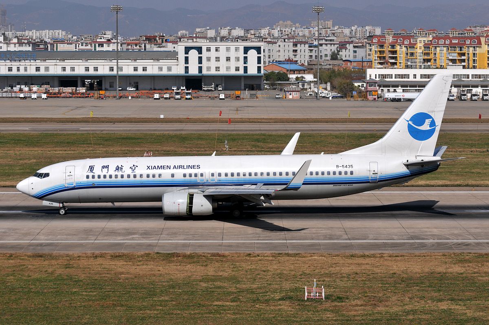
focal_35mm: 120
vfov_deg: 11.4
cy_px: 162
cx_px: 244
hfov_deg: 17.1
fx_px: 1628
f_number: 8
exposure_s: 1/2000
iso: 200
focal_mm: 80
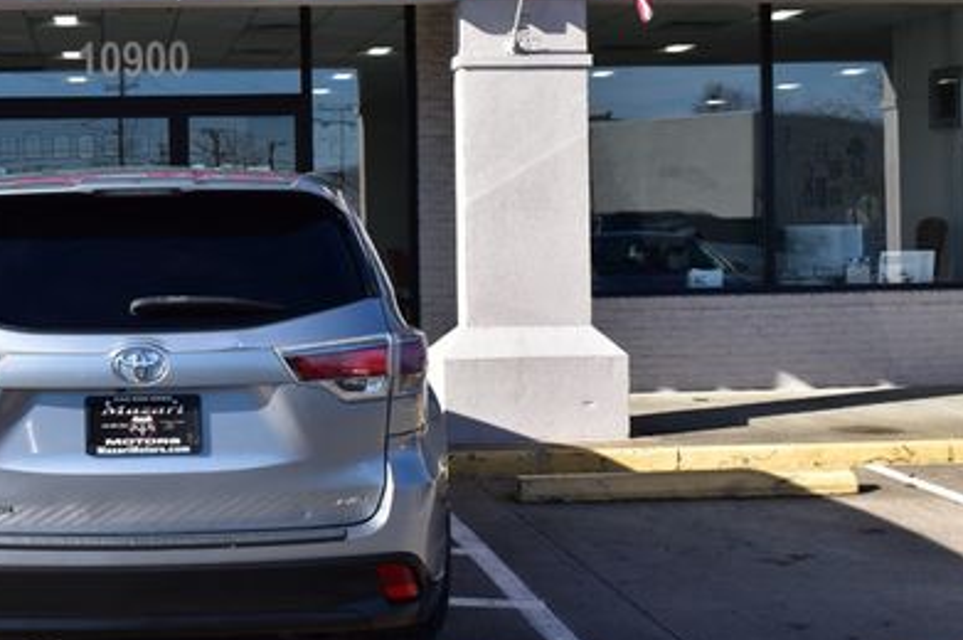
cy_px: 249
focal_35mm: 59
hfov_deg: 32.9
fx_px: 1577
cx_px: 180
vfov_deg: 22.9
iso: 400
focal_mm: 24
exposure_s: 1/500
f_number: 11
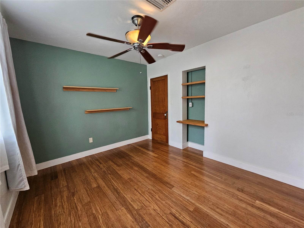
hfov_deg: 106.2
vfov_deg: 89.9
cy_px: 114
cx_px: 152
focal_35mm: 13
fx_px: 114
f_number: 2.2
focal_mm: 2.2
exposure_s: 1/30
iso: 320
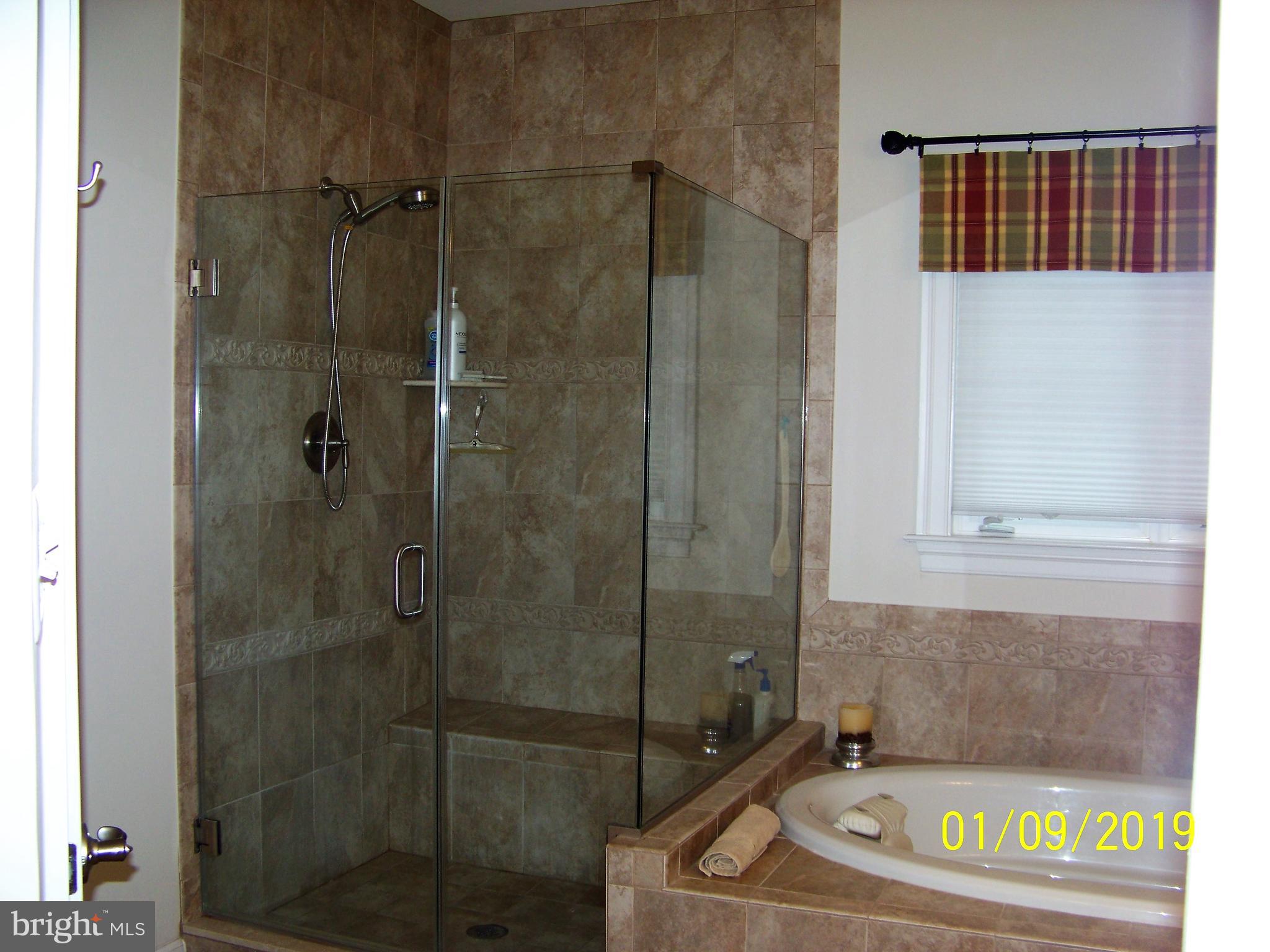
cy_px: 476
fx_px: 1321
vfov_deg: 39.7
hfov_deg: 51.4
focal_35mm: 36
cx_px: 635
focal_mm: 5.85
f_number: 2.8
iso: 64
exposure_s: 1/30
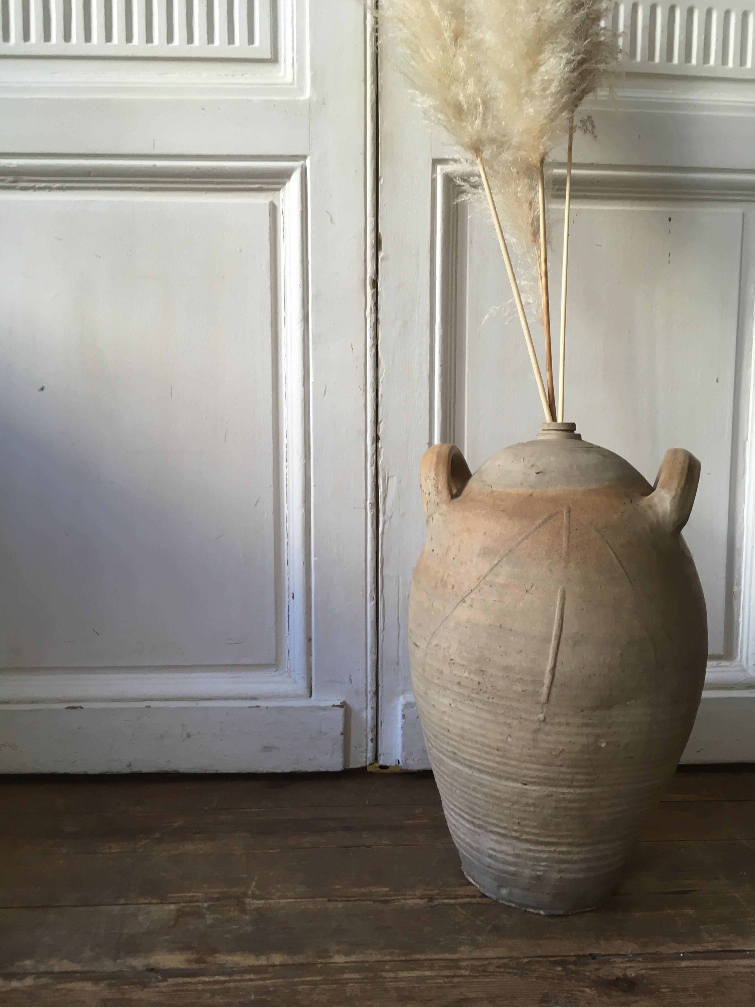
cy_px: 504
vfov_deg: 61.7
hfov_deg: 48.2
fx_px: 843
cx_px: 378
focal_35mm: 29
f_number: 2.2
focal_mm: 4.15
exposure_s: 1/33
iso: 64
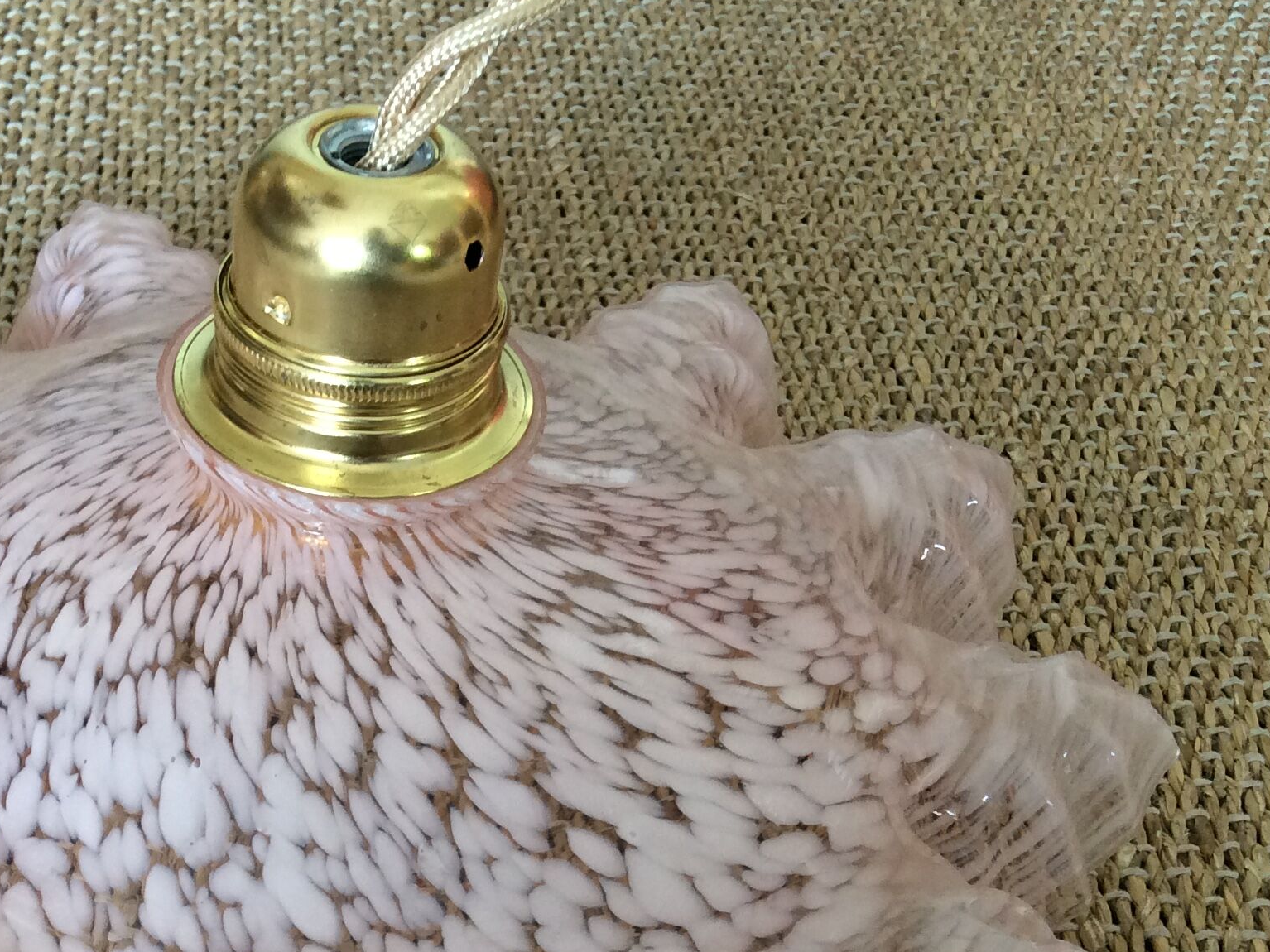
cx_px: 335
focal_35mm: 54
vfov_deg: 26.6
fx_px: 1981
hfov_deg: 34.9
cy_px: 753
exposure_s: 1/25
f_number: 2.4
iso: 64
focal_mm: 3.3
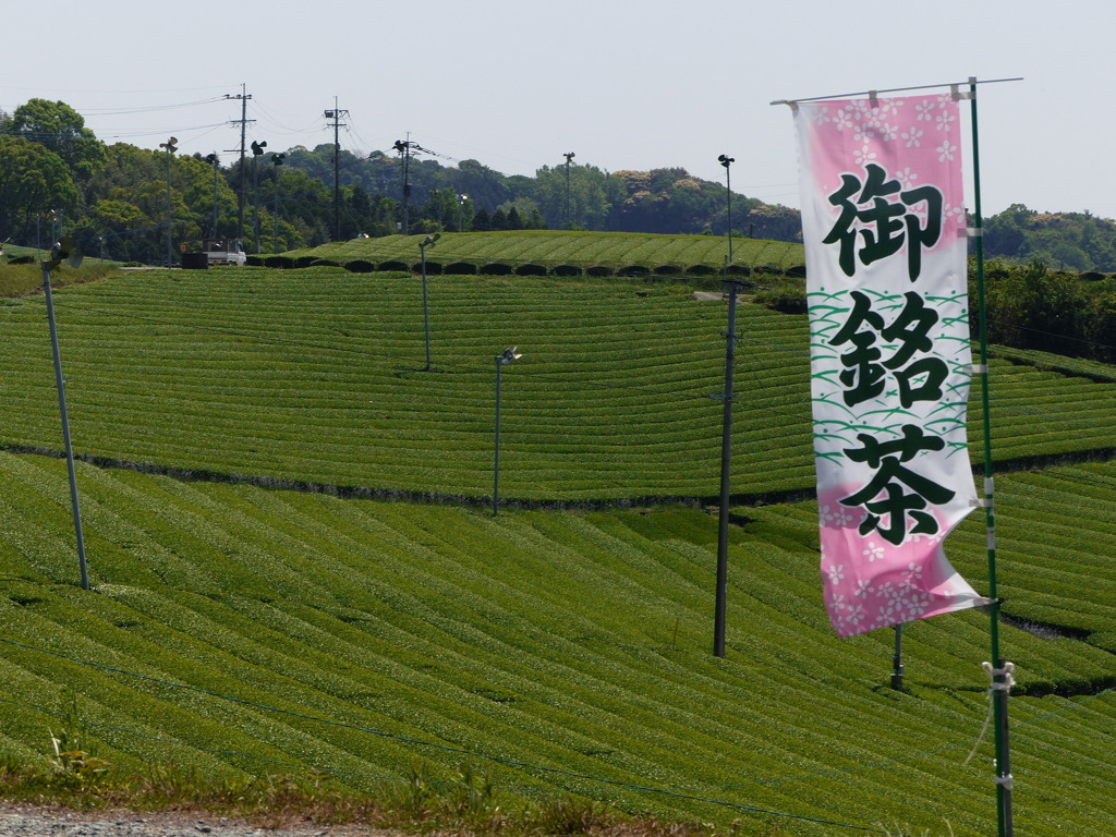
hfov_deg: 14.8
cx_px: 558
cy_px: 418
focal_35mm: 133
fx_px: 4288
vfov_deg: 11.1
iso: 100
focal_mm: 23.9
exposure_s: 1/400
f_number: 4
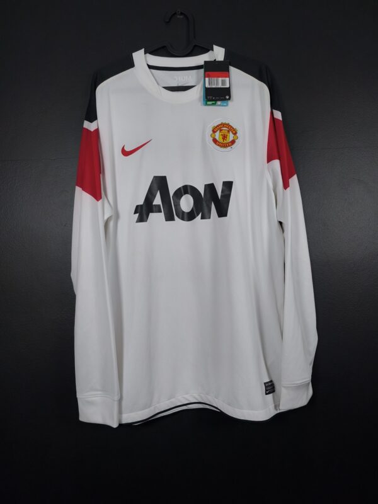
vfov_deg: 73.9
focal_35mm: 23
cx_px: 189
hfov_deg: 58.9
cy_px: 252
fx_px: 335
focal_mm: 6.57
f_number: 1.6
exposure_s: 1/160
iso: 400
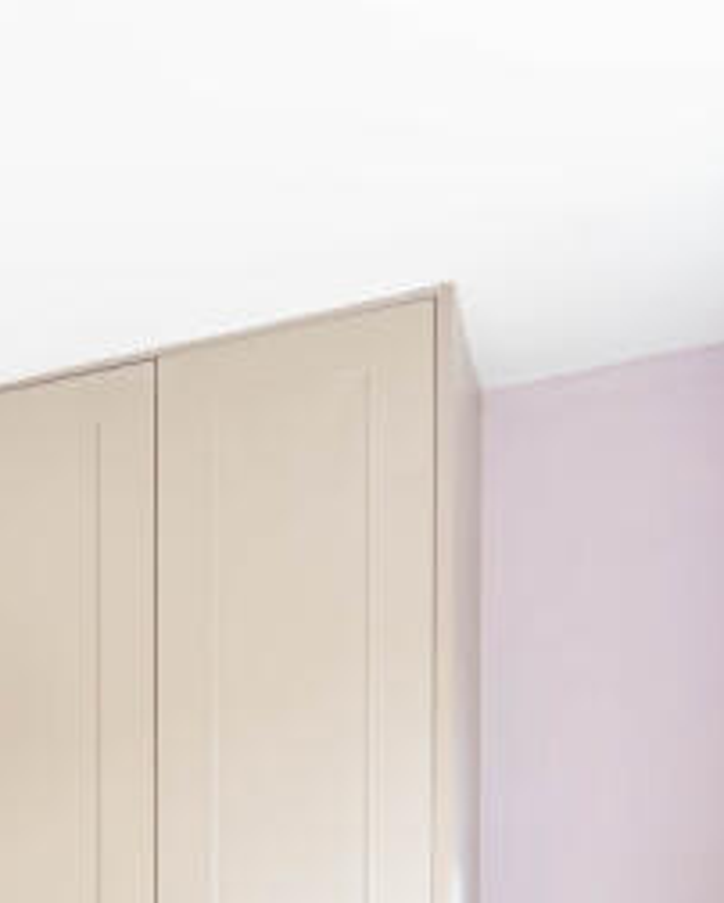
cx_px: -470
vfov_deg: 28.0
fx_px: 1632
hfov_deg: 20.1
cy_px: 1016
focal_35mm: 61
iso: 320
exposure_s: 1/60
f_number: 8
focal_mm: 16
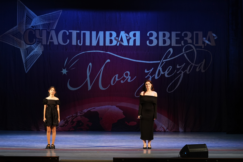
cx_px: 122
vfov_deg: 11.7
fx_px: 790
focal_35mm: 117
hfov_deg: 17.5
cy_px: 81
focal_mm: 78
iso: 1250
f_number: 2.8
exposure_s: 1/400
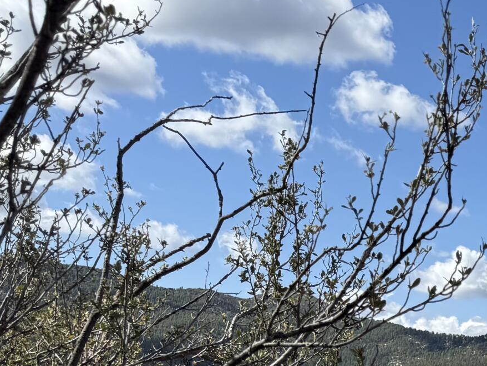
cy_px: 512
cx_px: 767
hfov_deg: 20.0
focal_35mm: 82
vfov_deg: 16.7
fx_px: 1154
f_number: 1.78
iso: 80
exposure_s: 1/3759
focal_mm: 6.76
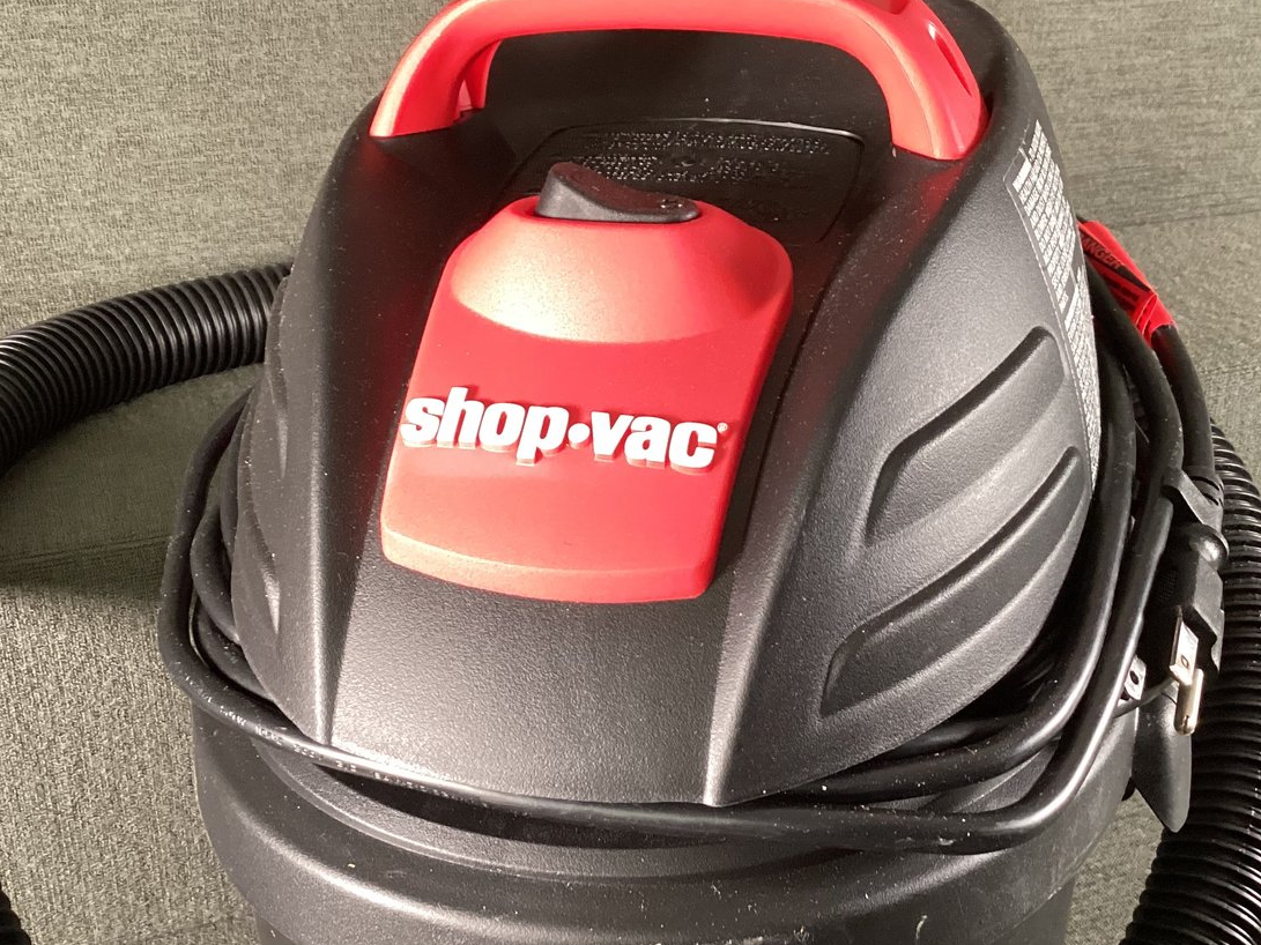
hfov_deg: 43.8
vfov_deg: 33.6
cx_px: 602
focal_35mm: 43
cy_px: 486
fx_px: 1566
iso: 200
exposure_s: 1/60
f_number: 2.4
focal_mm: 3.3
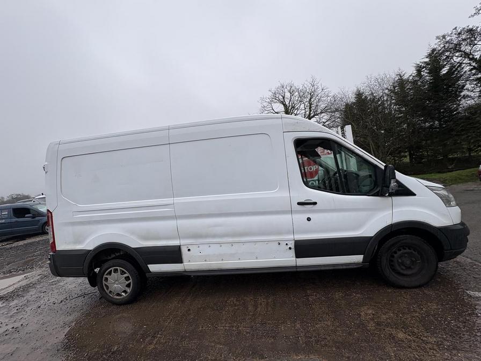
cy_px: 180
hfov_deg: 102.1
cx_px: 240
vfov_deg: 85.7
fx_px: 195
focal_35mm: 14
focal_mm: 2.22
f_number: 2.2
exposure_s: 1/373
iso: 40
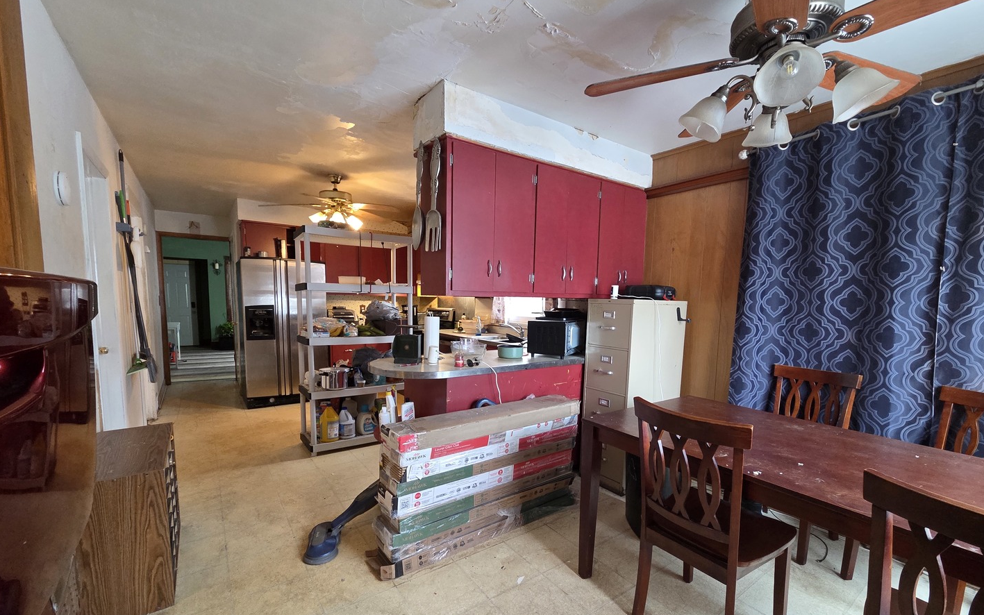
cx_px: 497
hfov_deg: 105.3
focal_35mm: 14
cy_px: 345
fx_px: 375
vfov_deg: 78.3
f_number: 2.2
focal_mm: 2.2
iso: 500
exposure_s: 1/60
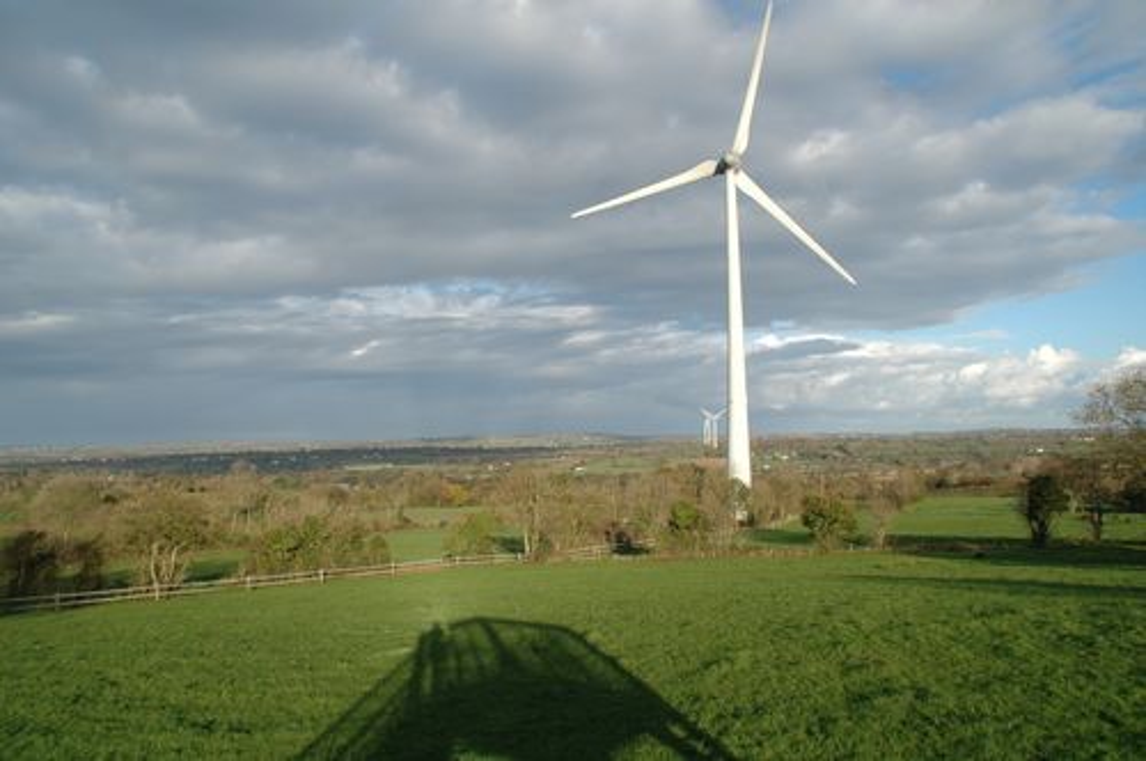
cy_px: 380
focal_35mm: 27
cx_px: 573
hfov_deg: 67.4
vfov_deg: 47.8
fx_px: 858
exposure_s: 1/320
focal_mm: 18
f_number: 9
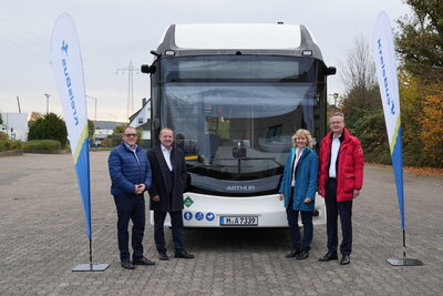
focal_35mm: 51
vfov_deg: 26.5
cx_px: 222
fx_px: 628
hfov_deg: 38.9
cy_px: 148
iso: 100
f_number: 4
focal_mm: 34
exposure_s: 1/60
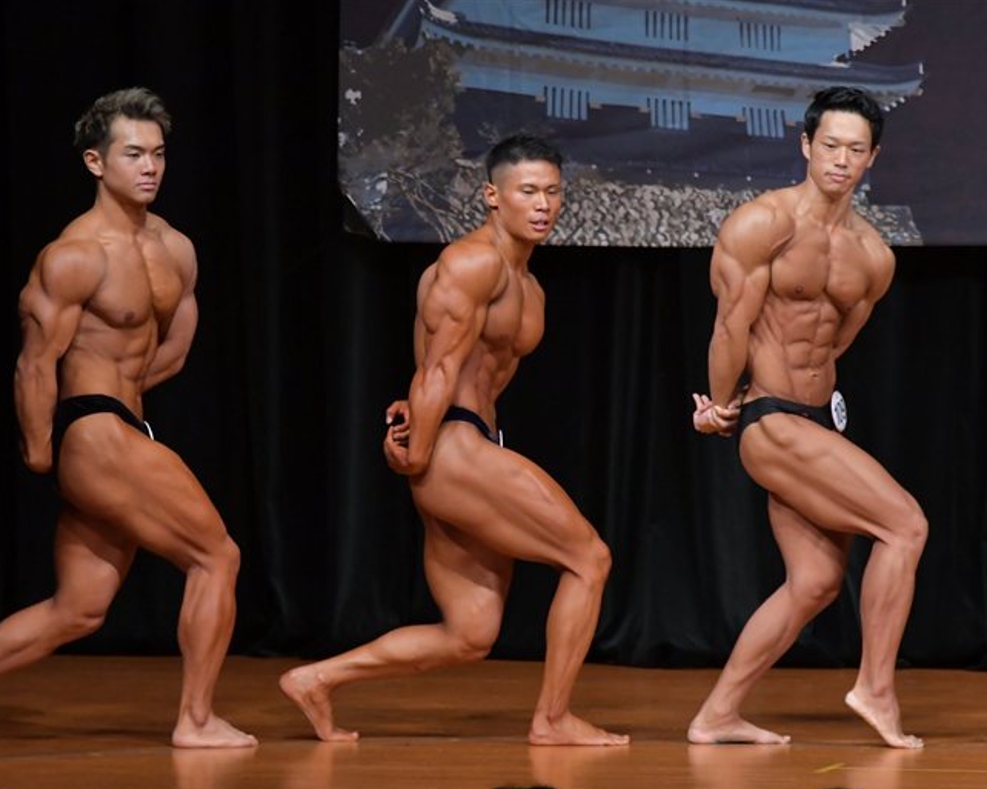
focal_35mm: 340
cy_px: 395
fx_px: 9927
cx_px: 491
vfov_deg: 4.5
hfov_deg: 5.7
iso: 5000
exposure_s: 1/400
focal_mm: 200
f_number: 5.6
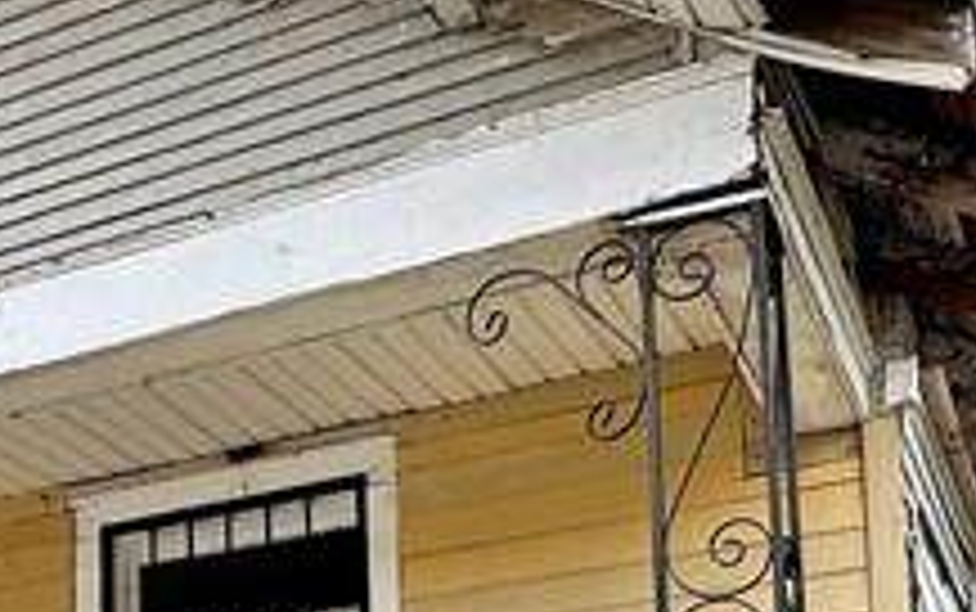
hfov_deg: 28.7
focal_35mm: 70
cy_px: 963
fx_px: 1863
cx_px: 184
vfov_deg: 16.7
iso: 40
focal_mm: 2.22
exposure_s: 1/270
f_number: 2.2
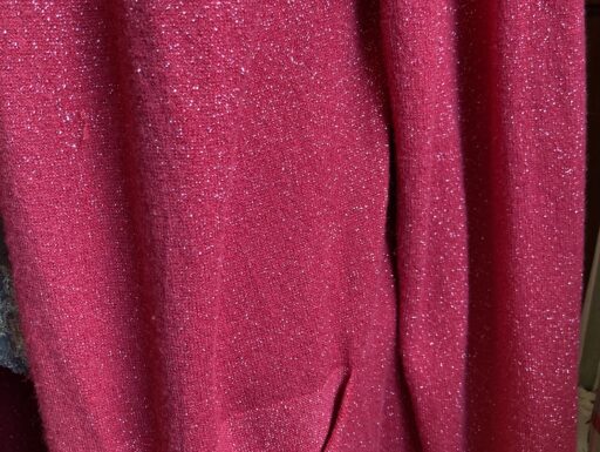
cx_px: 300
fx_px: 486
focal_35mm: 28
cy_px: 226
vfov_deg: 49.8
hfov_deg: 63.4
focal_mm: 3.99
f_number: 1.8
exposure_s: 1/60
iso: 250
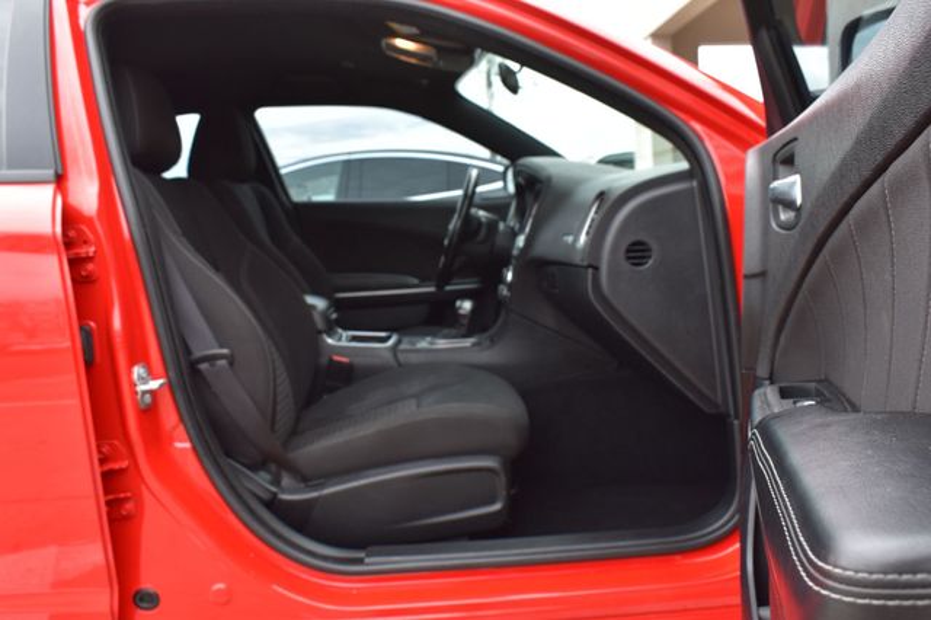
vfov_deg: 41.7
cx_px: 466
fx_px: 814
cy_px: 310
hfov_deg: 59.5
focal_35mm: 32
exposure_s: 1/80
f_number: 8
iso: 400
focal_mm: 21
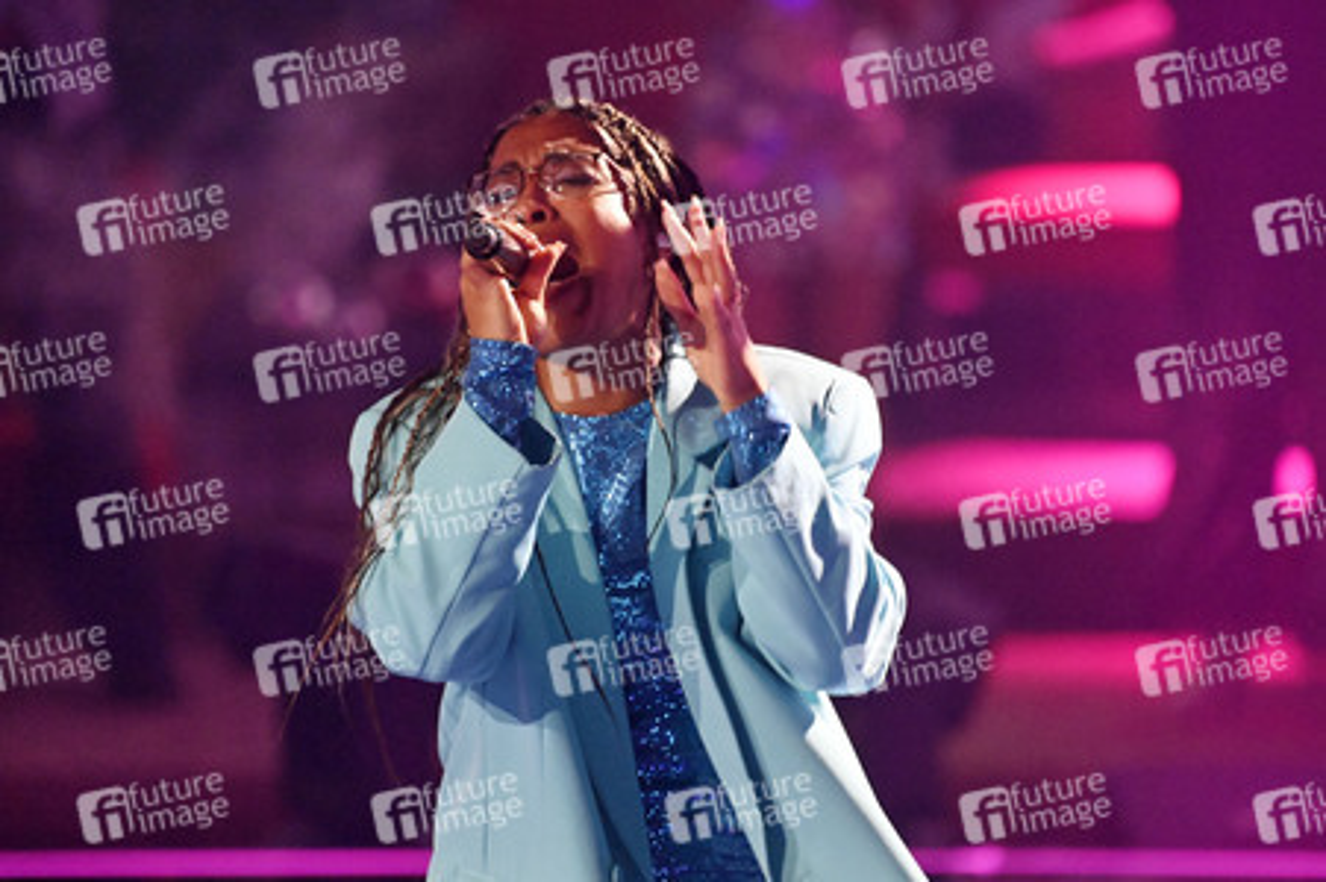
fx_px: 18403
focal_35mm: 500
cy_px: 441
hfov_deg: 4.1
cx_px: 663
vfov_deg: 2.7
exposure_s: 1/400
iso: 16000
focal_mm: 500
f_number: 5.6
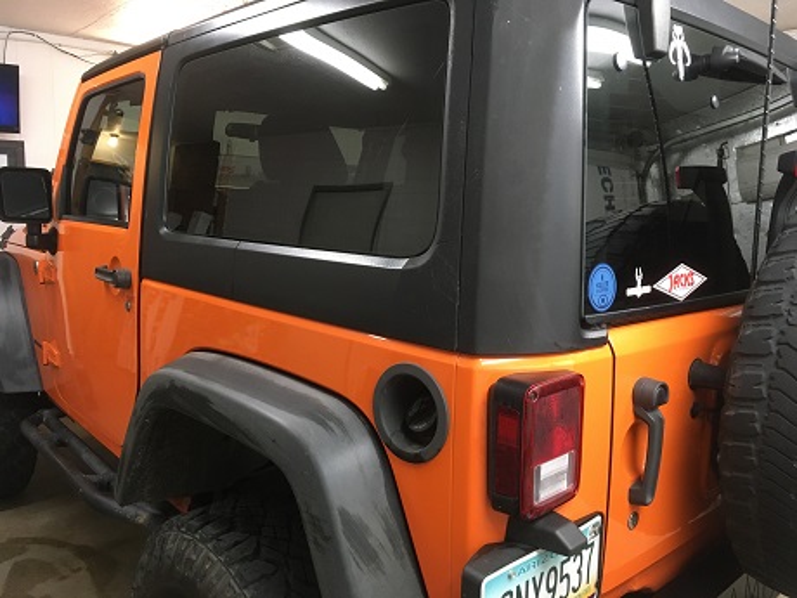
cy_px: 299
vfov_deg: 48.2
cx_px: 398
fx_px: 668
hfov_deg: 61.7
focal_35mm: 29
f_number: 2.2
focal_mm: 4.15
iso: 125
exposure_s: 1/30
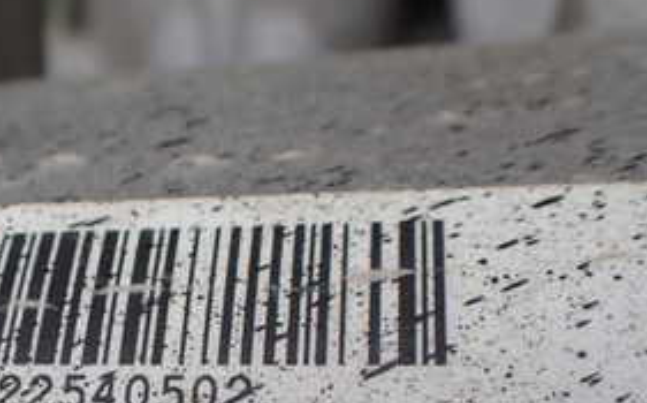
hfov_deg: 29.0
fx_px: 1198
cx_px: 67
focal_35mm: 68
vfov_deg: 18.5
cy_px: 426
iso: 100
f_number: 3.2
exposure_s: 1/400
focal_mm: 5.4
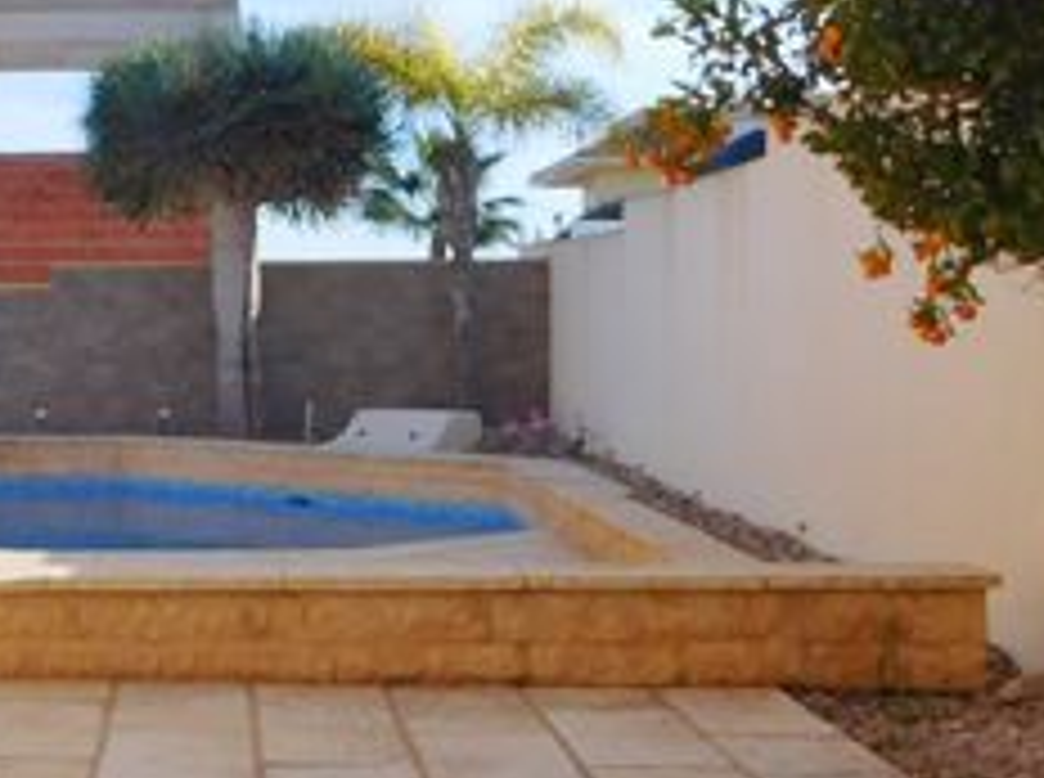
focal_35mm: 70
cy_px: 418
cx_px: 124
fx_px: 2107
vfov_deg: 20.9
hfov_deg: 27.0
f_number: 6
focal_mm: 4
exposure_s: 1/400
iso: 125
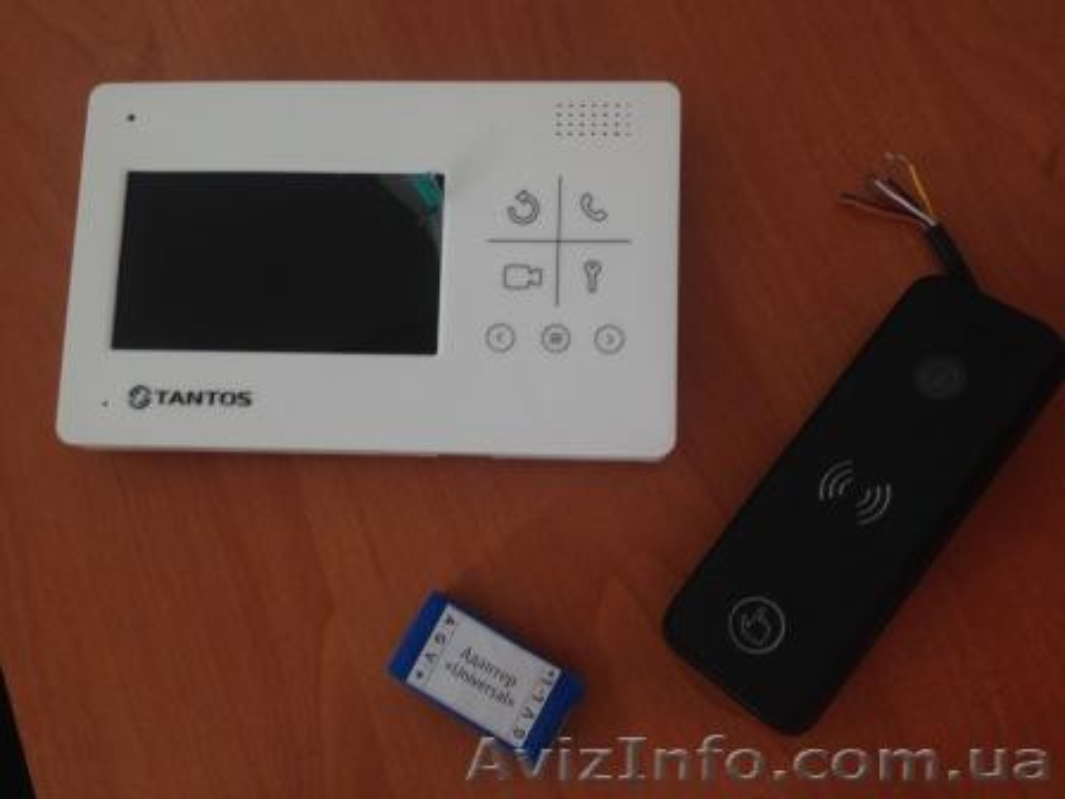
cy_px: 400
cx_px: 532
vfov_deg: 40.7
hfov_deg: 52.6
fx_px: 1077
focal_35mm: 35
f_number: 2.4
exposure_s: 1/20
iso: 64
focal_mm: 4.28
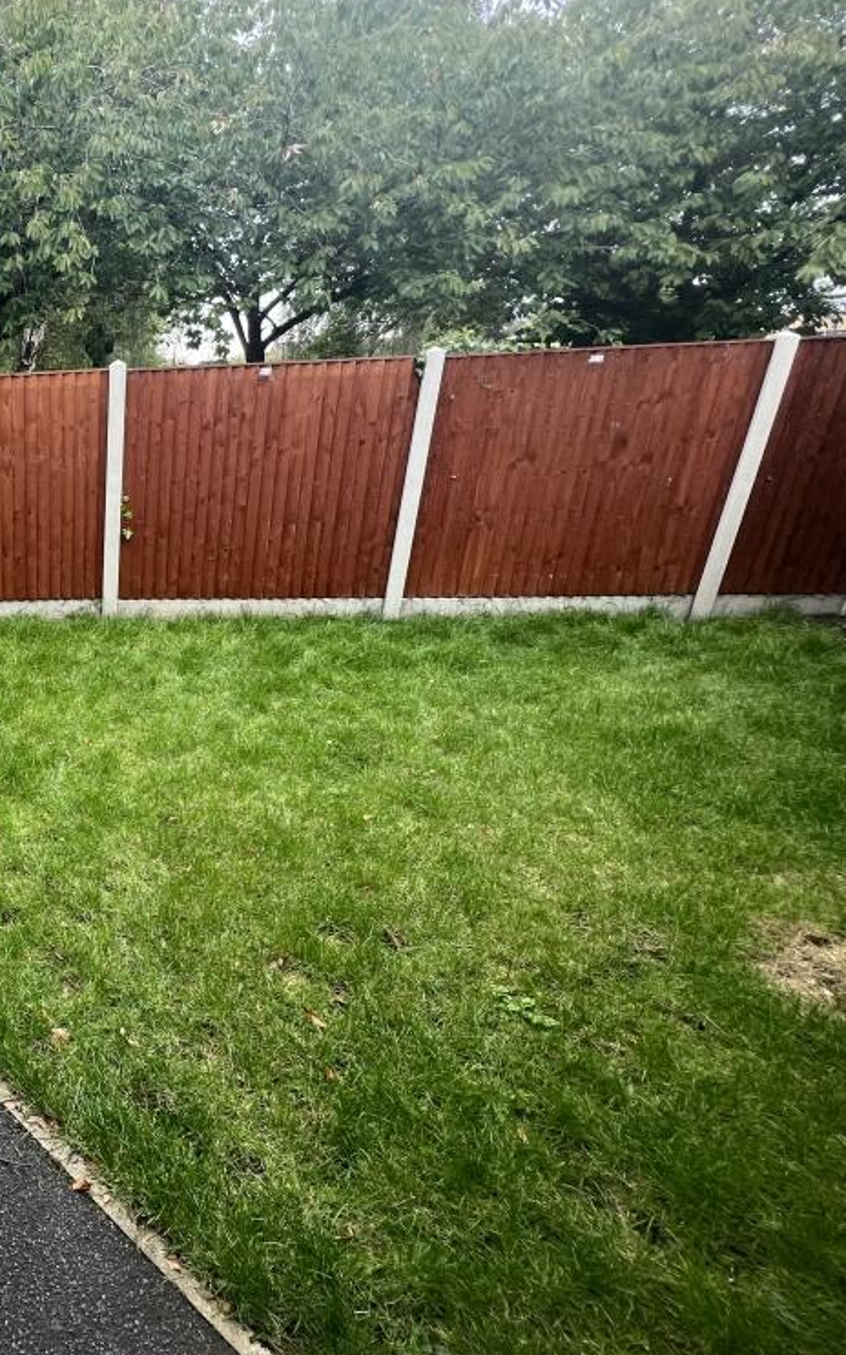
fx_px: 701
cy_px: 680
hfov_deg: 49.1
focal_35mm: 19
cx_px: -26
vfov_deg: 88.0
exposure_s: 1/99
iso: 64
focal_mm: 1.57
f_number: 1.8
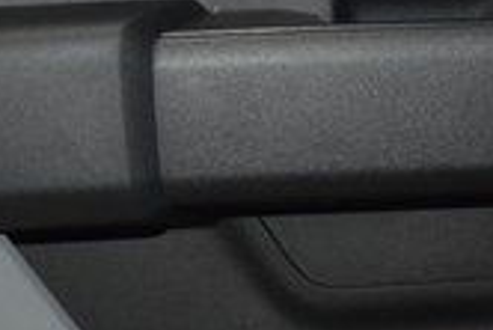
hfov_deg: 19.5
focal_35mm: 104
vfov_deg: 13.1
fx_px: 1425
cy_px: 281
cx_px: 380
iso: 1600
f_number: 3.5
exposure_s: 1/125
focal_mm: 18
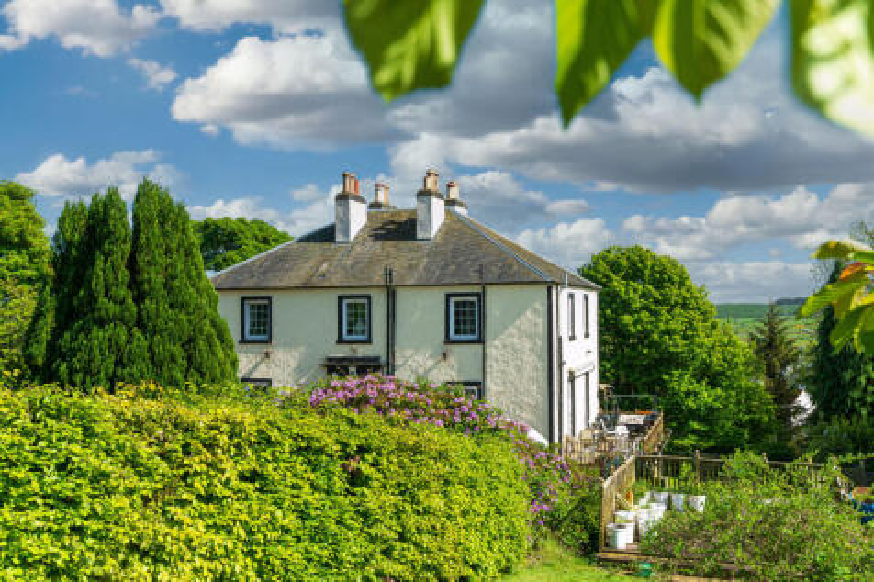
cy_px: 291
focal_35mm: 35
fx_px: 849
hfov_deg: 54.5
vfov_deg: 37.8
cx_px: 437
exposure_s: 1/100
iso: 160
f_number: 9
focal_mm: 35
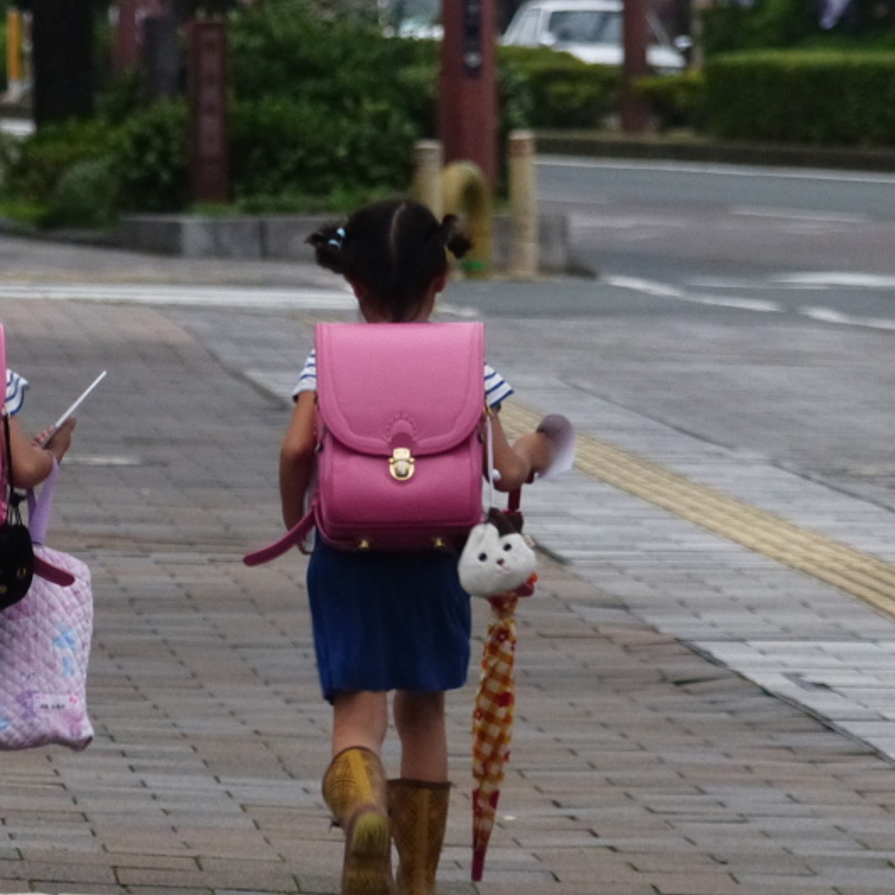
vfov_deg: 2.9
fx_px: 17580
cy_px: 579
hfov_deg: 2.9
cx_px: 135
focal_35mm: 601
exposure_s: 1/125
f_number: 3.2
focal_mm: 63.4
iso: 400
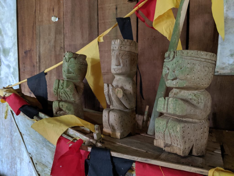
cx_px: 117
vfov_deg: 51.4
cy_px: 88
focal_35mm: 27
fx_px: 183
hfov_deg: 65.3
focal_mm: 4.44
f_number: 1.8
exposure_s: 1/60
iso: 450
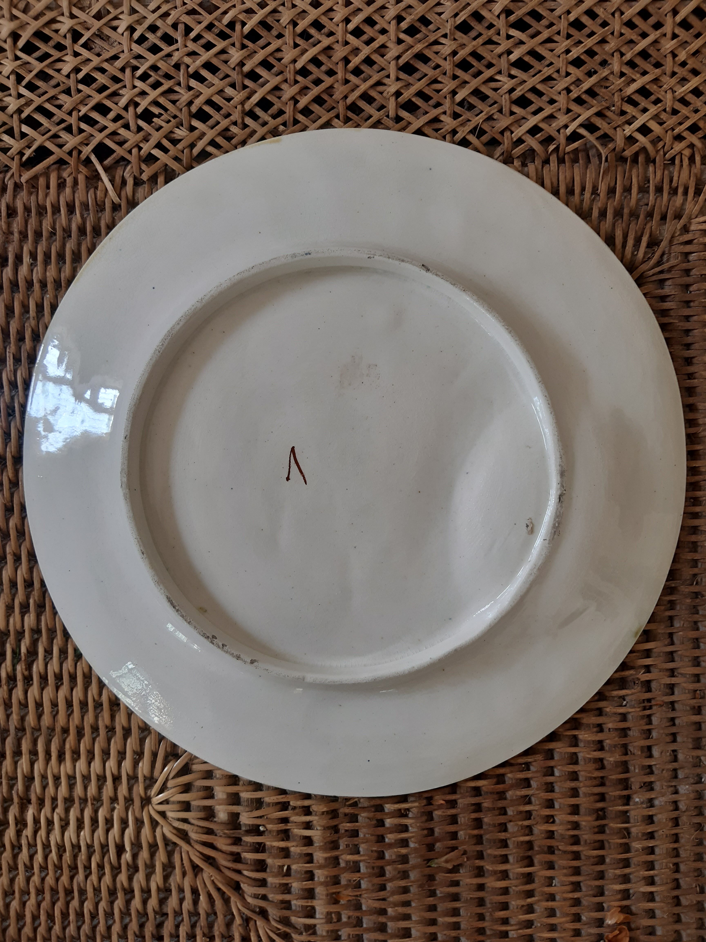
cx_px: 353
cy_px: 471
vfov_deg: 67.3
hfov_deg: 53.1
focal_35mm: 26
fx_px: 707
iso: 50
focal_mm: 3.92
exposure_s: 1/50
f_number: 1.7
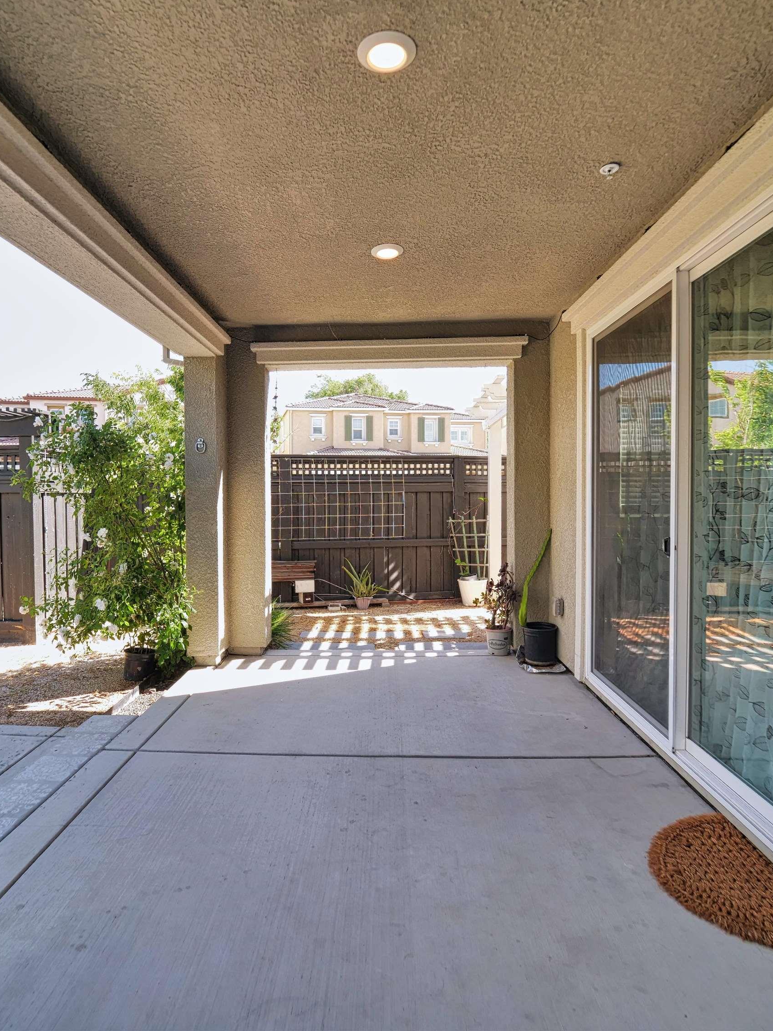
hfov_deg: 68.6
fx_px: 566
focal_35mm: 19
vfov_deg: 84.7
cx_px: 361
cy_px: 507
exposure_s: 1/160
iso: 100
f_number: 3.5
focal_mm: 7
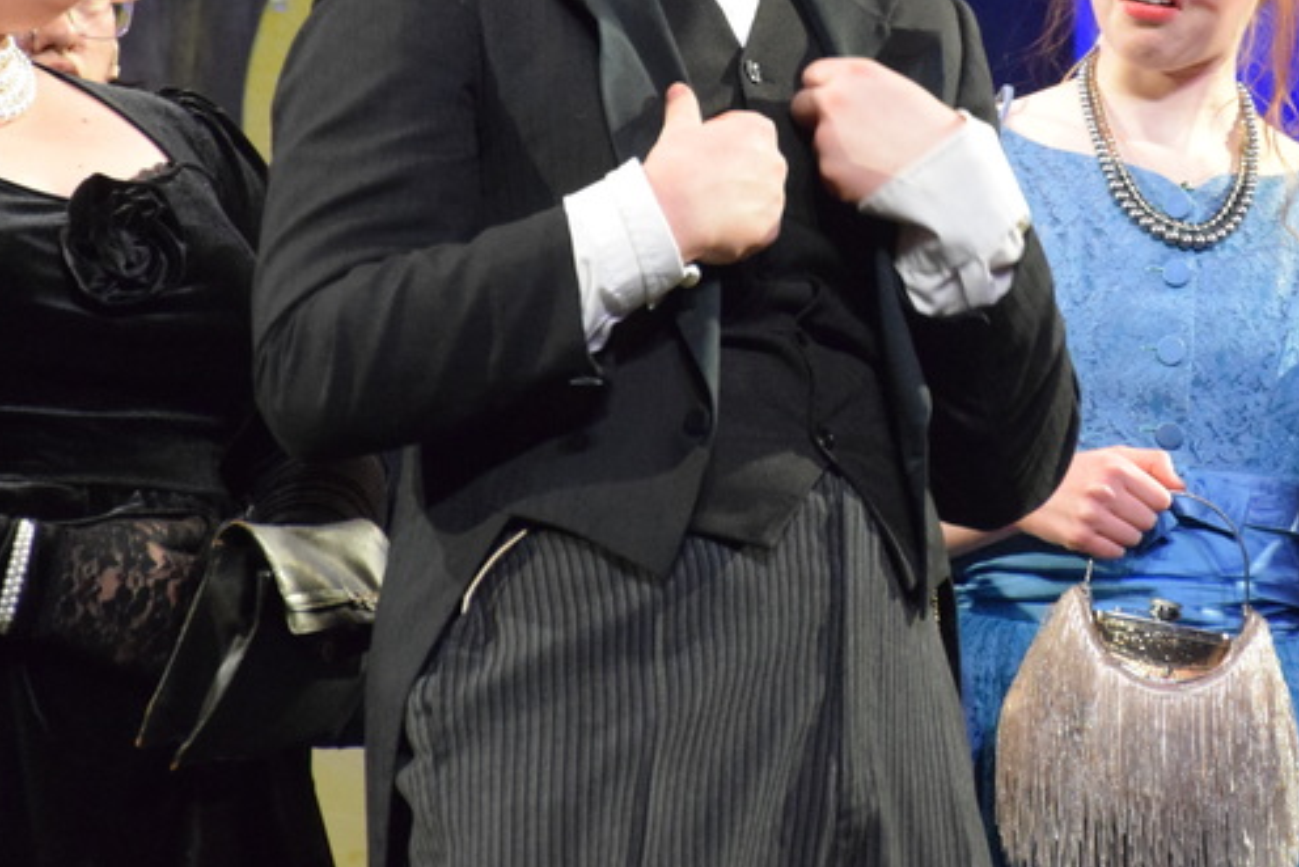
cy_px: 30
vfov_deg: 3.8
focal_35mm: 359
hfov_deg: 5.7
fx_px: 12957
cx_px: 924
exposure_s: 1/60
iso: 4000
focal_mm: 116
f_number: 5.6
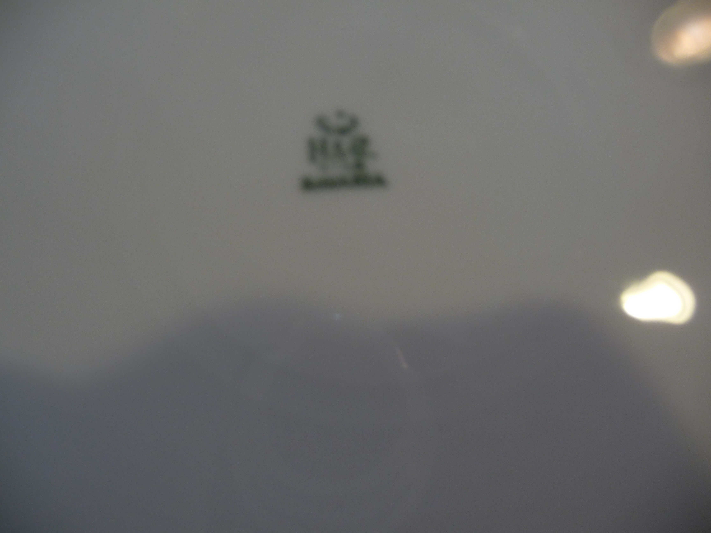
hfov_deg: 63.4
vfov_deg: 49.7
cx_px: 356
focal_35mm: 28
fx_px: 575
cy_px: 266
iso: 100
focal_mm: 4.7
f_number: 3.3
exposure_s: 1/8
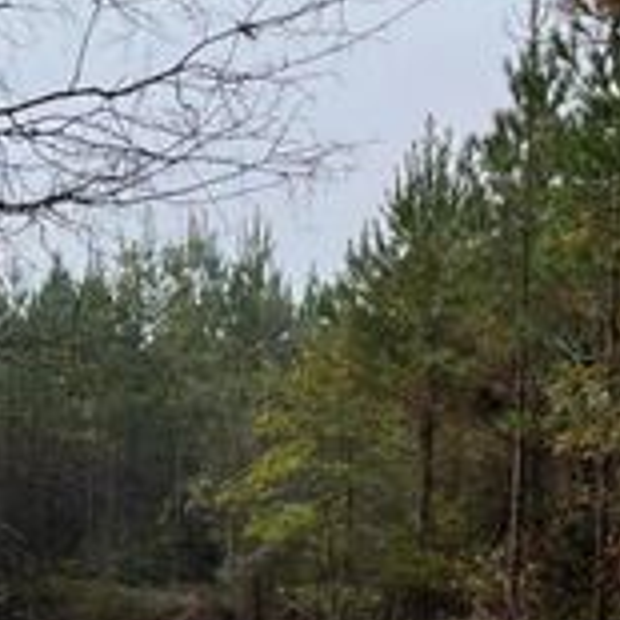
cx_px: -284
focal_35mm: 99
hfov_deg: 16.2
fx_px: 2006
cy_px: 546
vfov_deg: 17.3
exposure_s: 1/1536
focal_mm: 5.1
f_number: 1.6
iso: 50
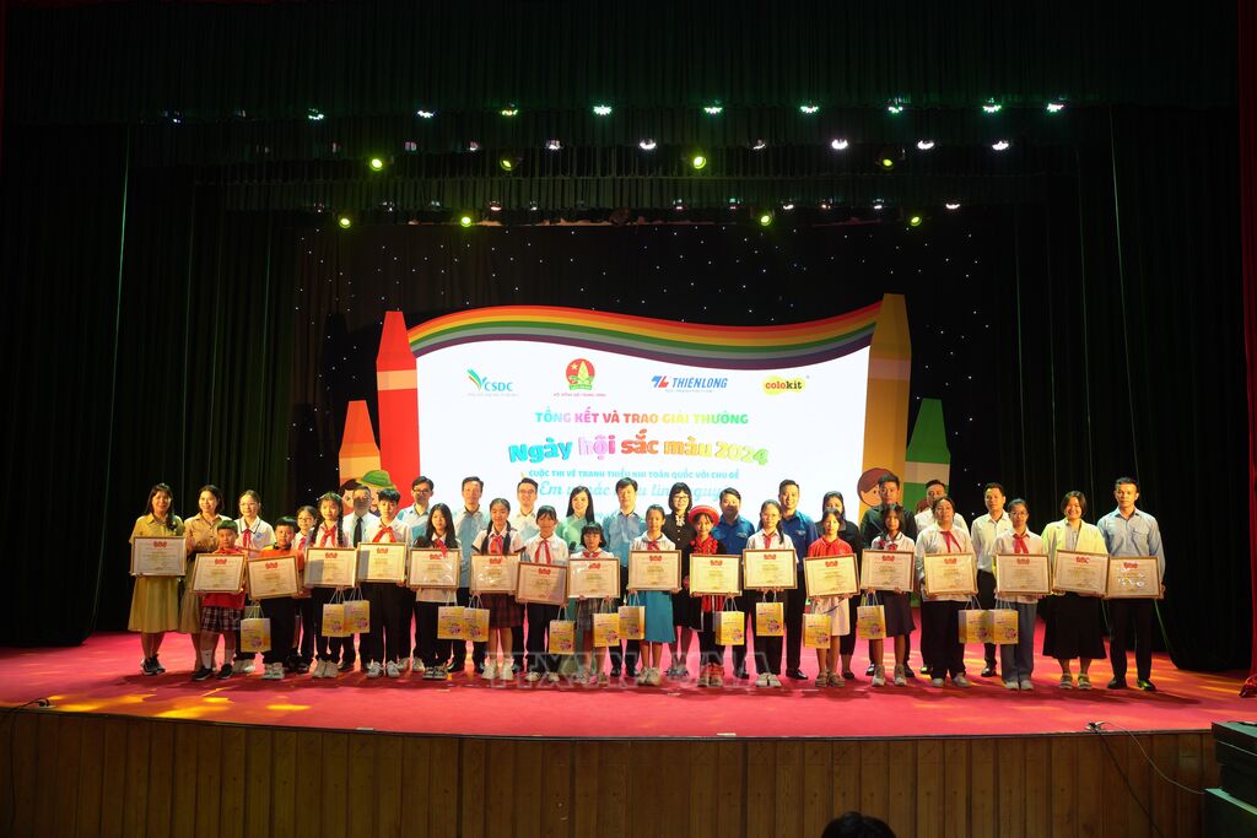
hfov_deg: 58.0
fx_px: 1135
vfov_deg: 40.5
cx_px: 628
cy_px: 419
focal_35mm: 32
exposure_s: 1/80
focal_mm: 32.5
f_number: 3.5
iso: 400
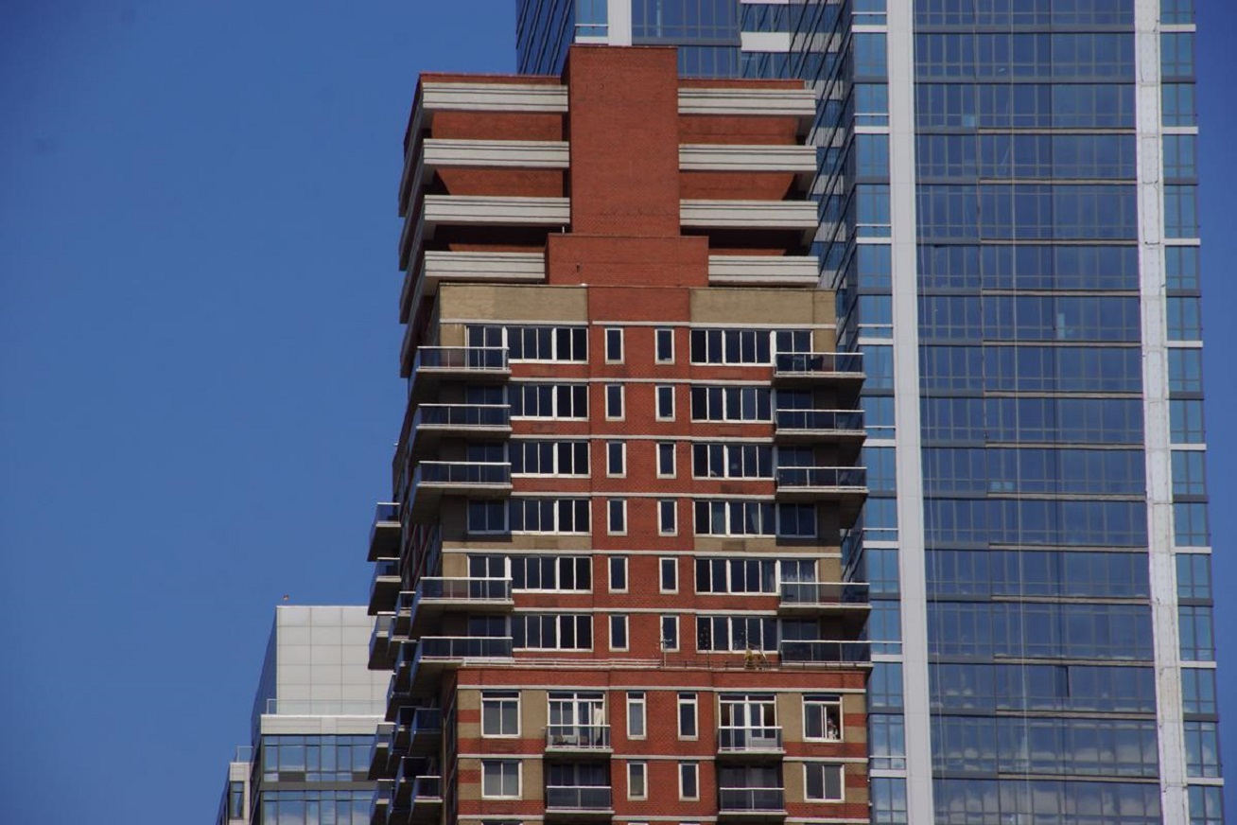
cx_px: 618
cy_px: 412
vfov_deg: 5.7
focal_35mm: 240
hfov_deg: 8.6
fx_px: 8246
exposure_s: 1/320
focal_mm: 160
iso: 100
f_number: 10
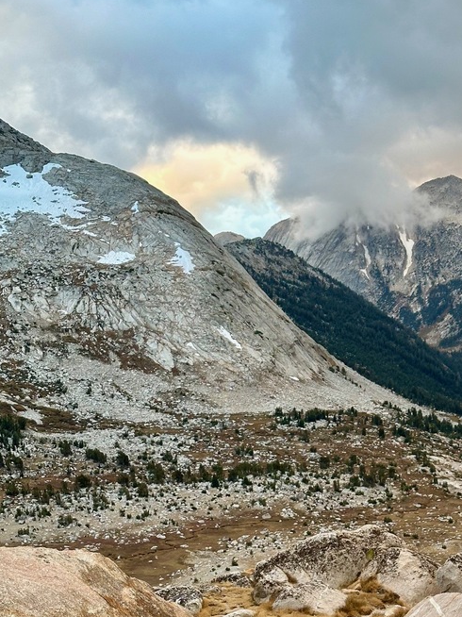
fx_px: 1318
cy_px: 350
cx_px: 325
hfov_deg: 19.8
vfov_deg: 26.3
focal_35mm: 74
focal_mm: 6.86
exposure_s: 1/121
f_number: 1.78
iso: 80
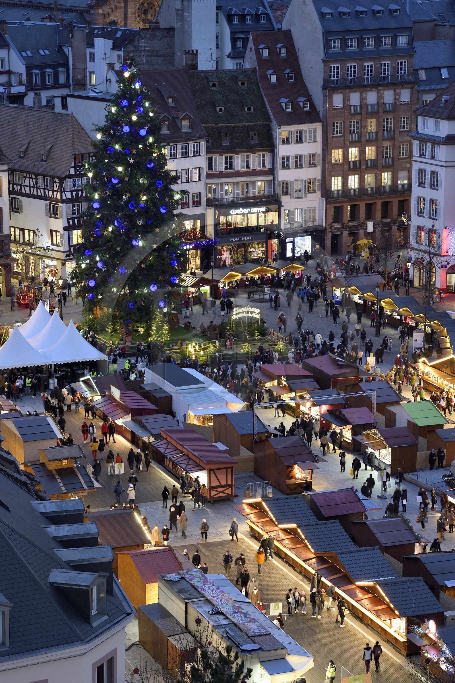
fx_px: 1936
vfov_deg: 20.0
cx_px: 228
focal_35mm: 102
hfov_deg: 13.4
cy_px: 342
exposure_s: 1/10
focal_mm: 102
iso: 800
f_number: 6.3
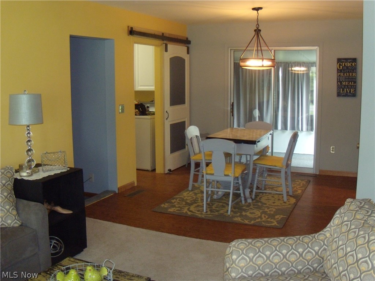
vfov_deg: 39.7
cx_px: 188
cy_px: 140
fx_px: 390
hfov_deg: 51.4
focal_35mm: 36
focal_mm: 6.4
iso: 400
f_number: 3.6
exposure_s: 1/30
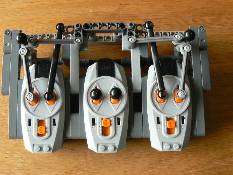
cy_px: 85
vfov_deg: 33.6
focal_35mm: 43
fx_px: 289
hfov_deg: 43.8
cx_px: 108
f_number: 4
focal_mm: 6
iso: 200
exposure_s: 1/3.2
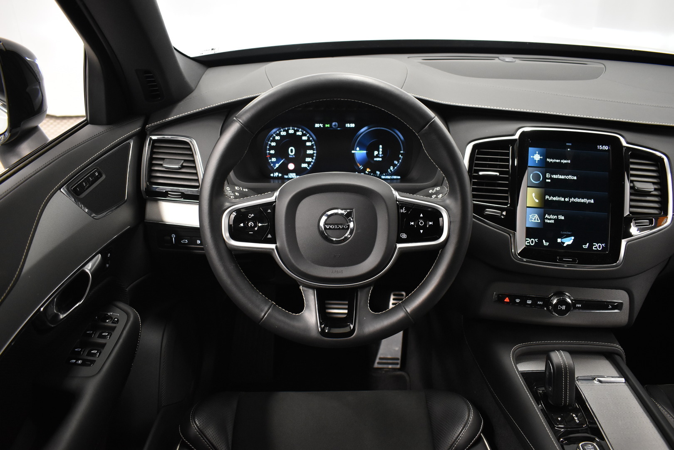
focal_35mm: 27
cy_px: 225
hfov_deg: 67.4
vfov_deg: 47.9
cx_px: 337
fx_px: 505
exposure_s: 1/30
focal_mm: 18
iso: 1600
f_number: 3.5
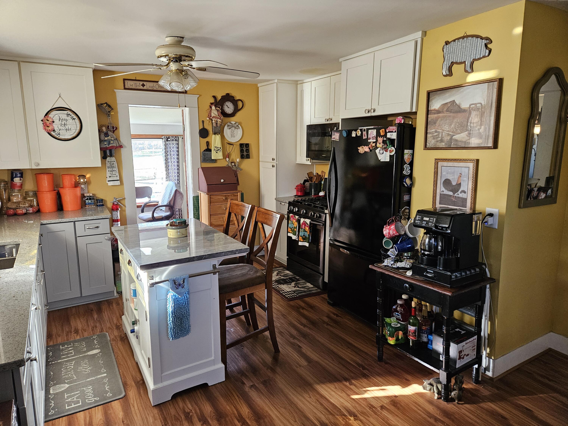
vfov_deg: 58.9
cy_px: 213
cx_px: 284
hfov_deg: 73.9
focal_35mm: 23
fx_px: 377
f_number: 1.8
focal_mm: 5.4
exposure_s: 1/120
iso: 500
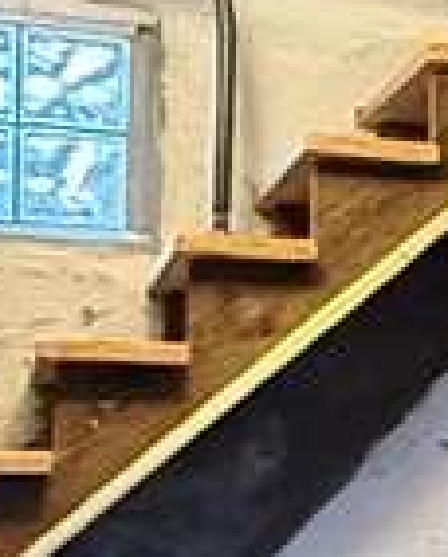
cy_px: 514
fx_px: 2034
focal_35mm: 123
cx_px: 1199
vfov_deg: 15.4
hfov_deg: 10.3
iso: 1250
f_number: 2.2
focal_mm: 2.22
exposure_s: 1/60
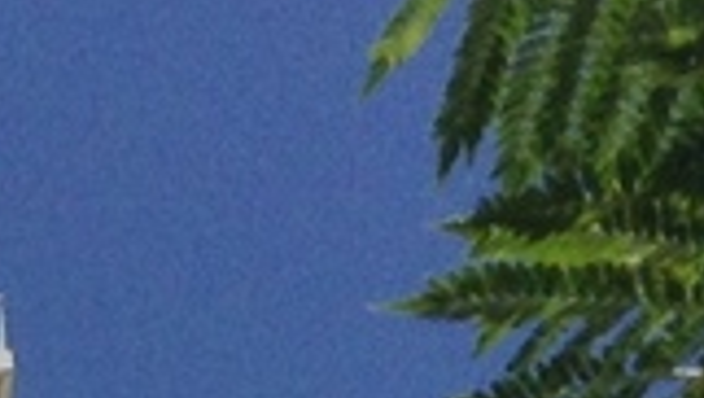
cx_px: -1146
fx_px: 4990
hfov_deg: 7.4
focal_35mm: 267
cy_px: 1815
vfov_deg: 4.1
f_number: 2.4
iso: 25
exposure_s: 1/2000
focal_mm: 3.3
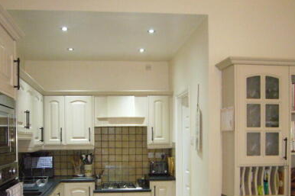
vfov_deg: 29.9
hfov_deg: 44.5
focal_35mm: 44
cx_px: 132
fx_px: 360
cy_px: 154
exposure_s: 1/30
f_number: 2.8
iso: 400
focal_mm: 4.6
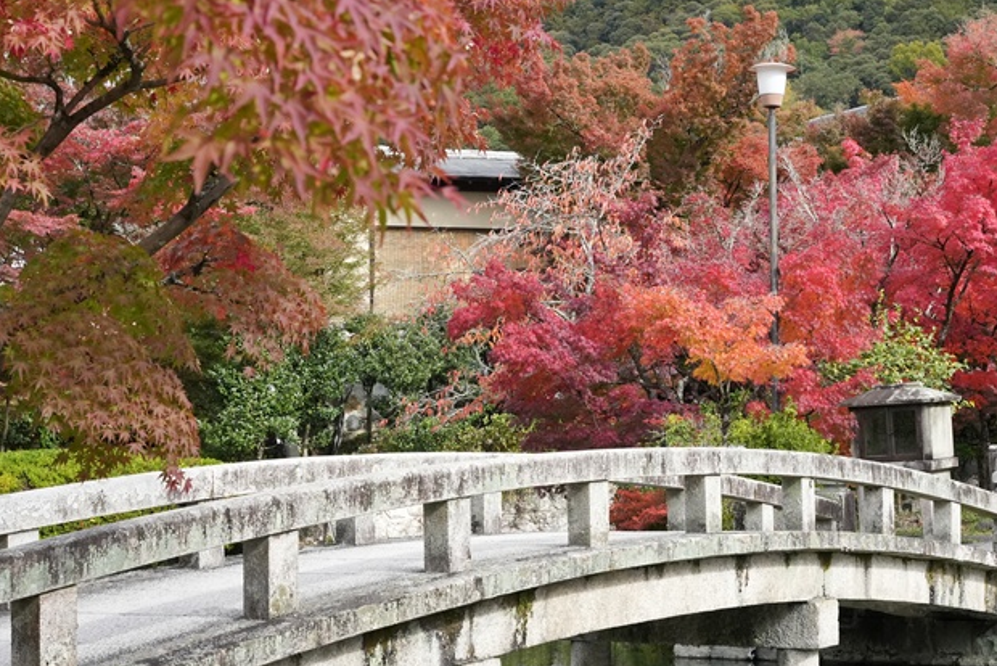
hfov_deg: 28.1
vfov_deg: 19.1
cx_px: 691
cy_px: 355
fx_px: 1976
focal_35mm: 71
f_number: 9
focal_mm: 43.2
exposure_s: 1/2500
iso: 3200
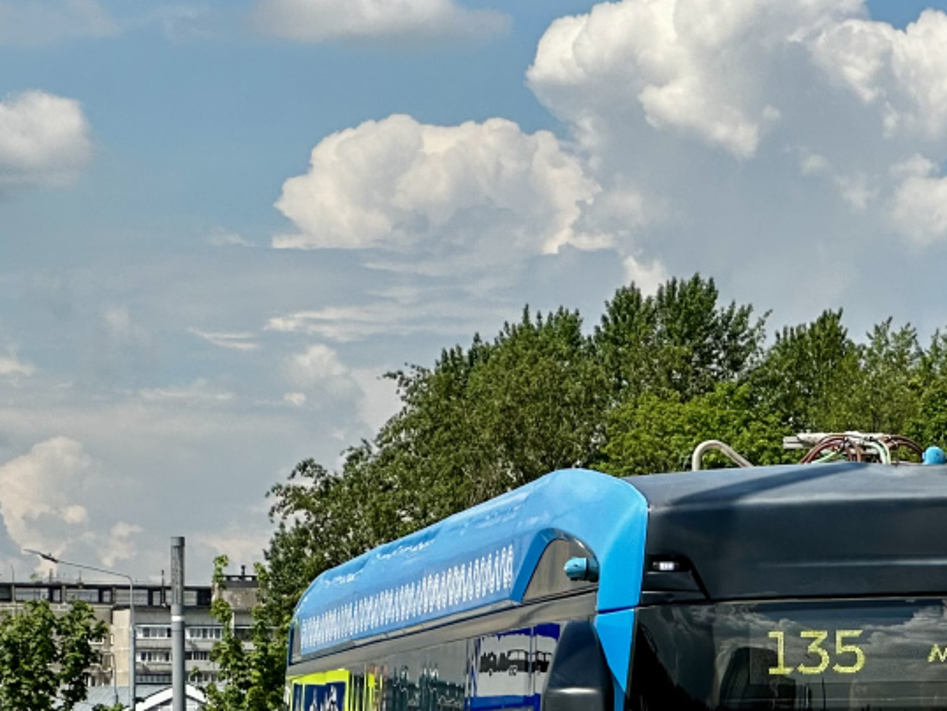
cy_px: 687
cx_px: 1121
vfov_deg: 8.0
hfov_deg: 10.5
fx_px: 5091
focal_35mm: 186
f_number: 2.8
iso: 32
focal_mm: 9
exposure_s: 1/821
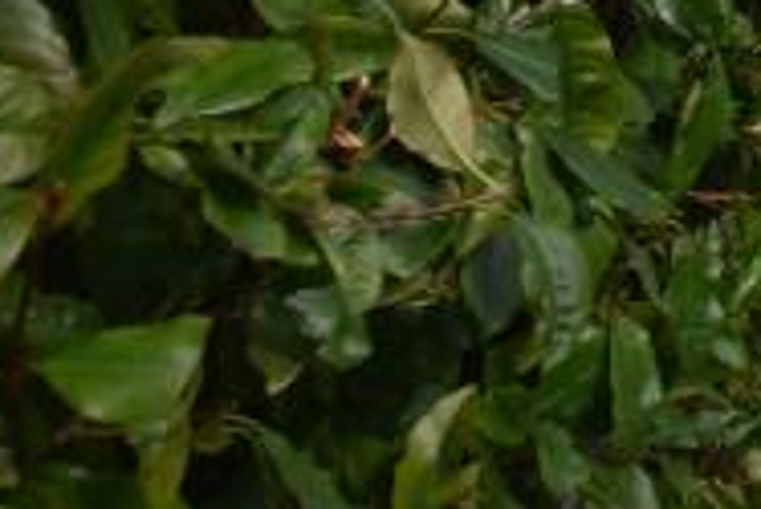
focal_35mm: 82
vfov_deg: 13.3
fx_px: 1735
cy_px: -637
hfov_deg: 15.5
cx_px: 1762
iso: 100
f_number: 7.1
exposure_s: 1/200
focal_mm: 10
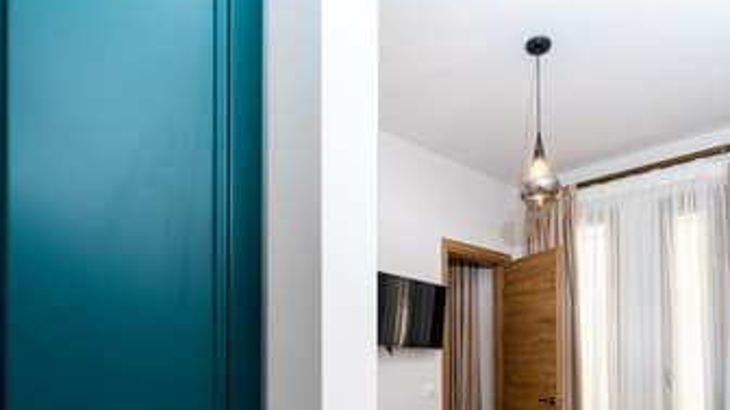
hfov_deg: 75.5
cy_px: 326
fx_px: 465
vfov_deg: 45.3
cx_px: 435
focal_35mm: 24
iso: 320
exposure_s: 1/60
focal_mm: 16
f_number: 8
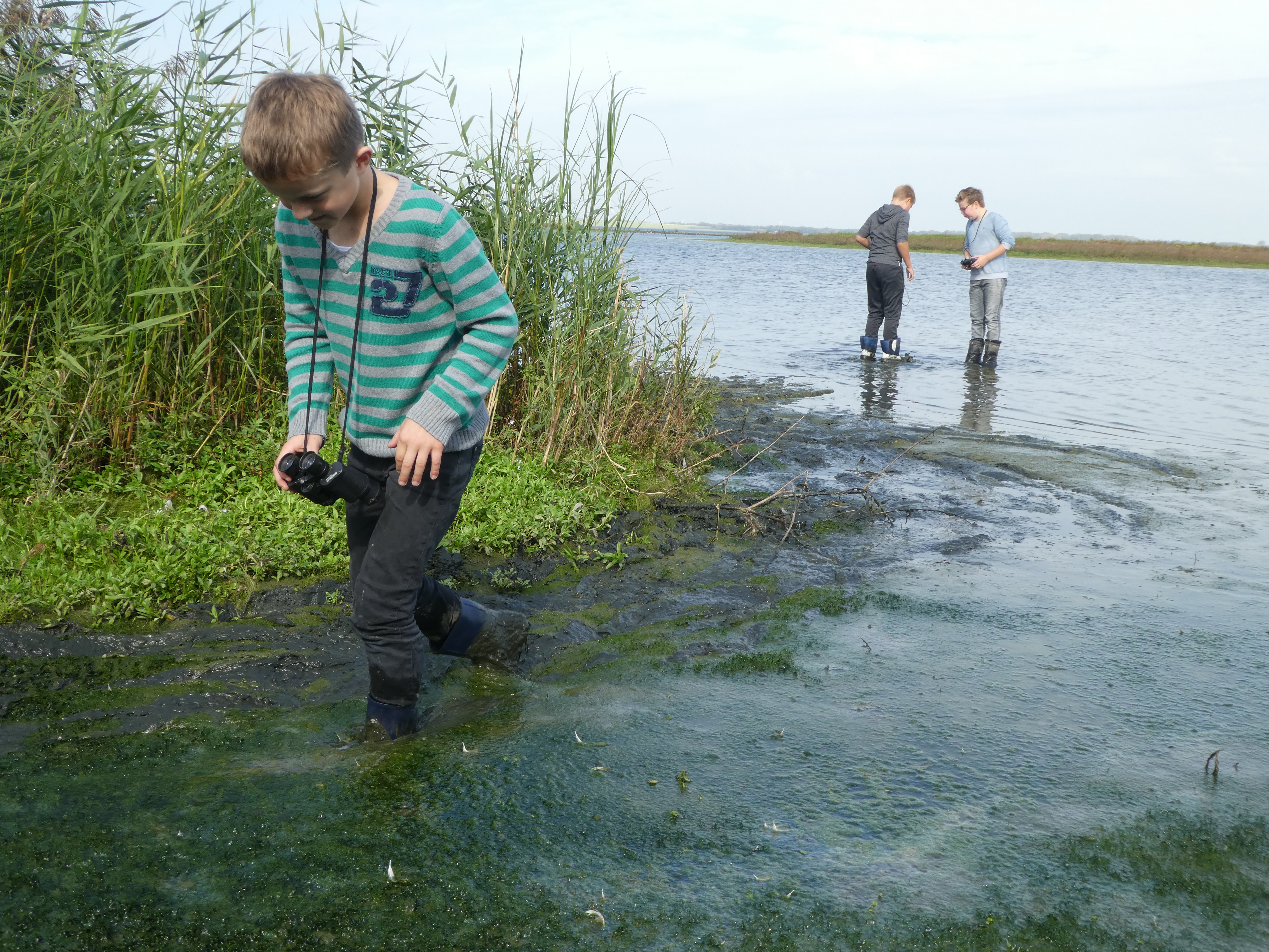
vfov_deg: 38.7
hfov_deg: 50.1
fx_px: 1356
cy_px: 476
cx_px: 634
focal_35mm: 37
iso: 80
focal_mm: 6.7
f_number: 3.7
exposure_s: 1/320
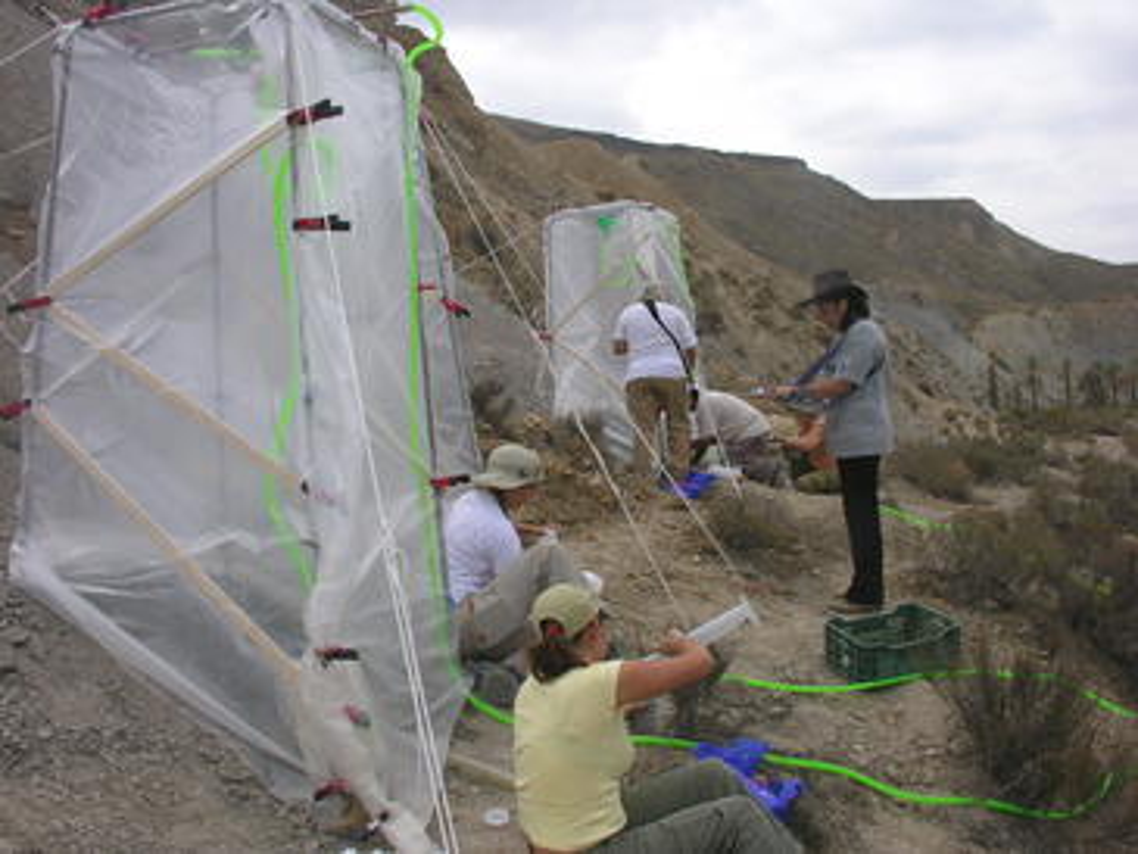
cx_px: 569
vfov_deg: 40.7
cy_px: 427
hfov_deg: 52.6
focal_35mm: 35
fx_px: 1151
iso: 50
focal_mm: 8.9
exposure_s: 1/196
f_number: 6.3
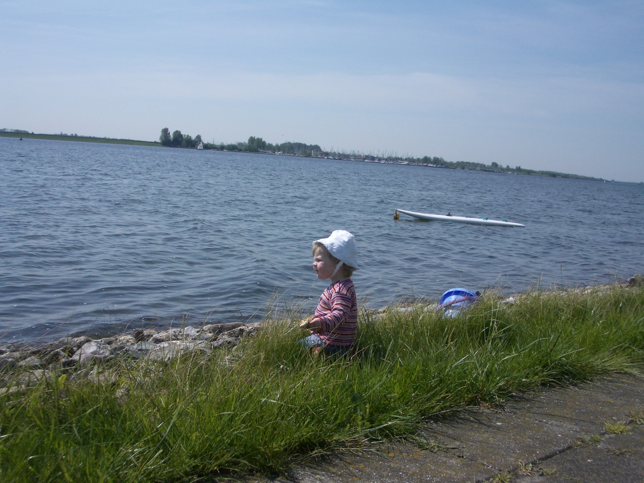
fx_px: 763
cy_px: 242
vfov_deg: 35.1
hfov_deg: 45.8
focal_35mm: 41
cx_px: 322
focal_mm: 6.8
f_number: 4.6
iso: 50
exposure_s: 1/800
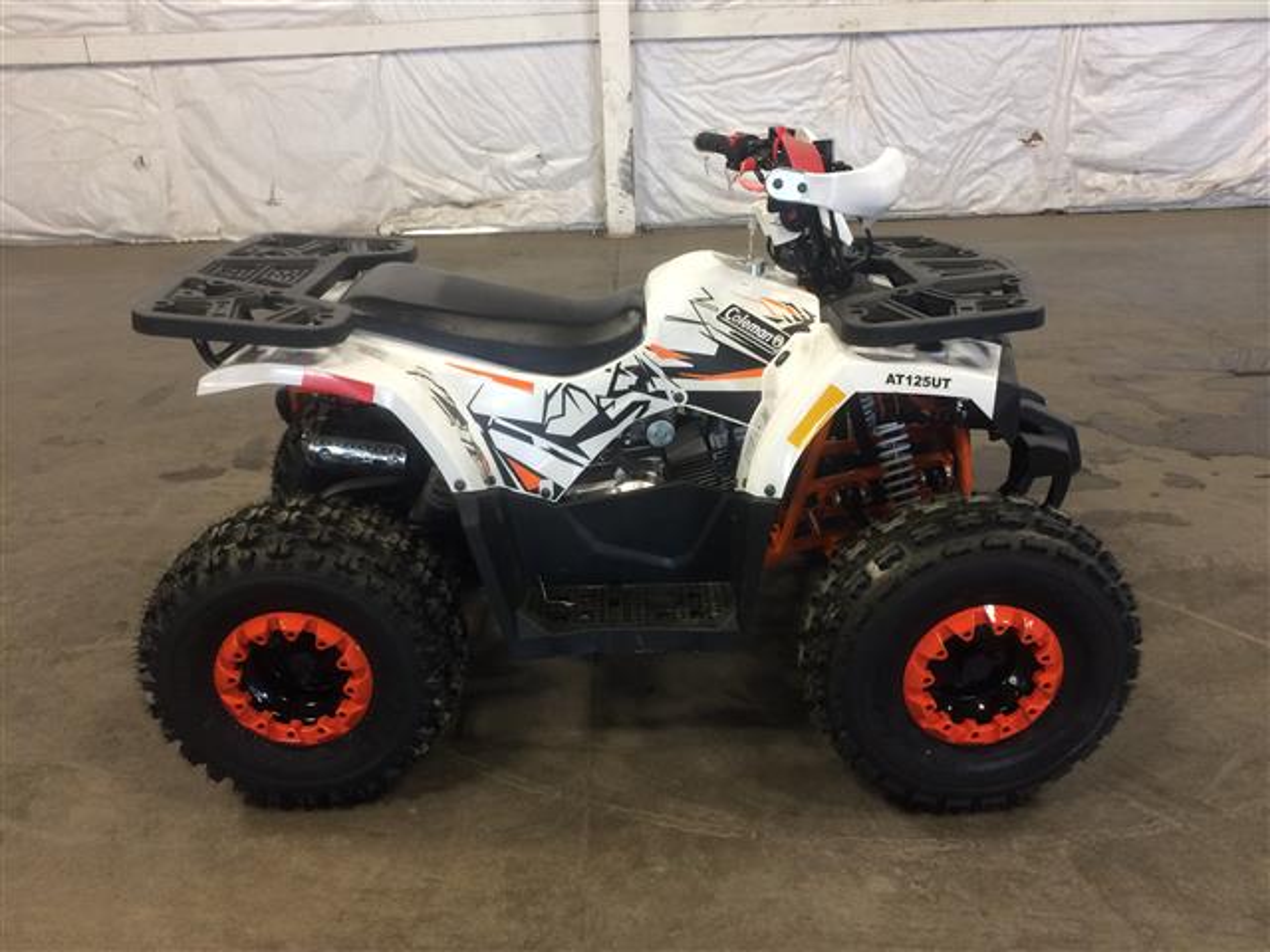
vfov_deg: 48.2
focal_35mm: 29
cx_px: 635
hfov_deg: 61.7
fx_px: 1064
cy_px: 476
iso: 50
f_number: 2.2
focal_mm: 4.15
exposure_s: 1/30
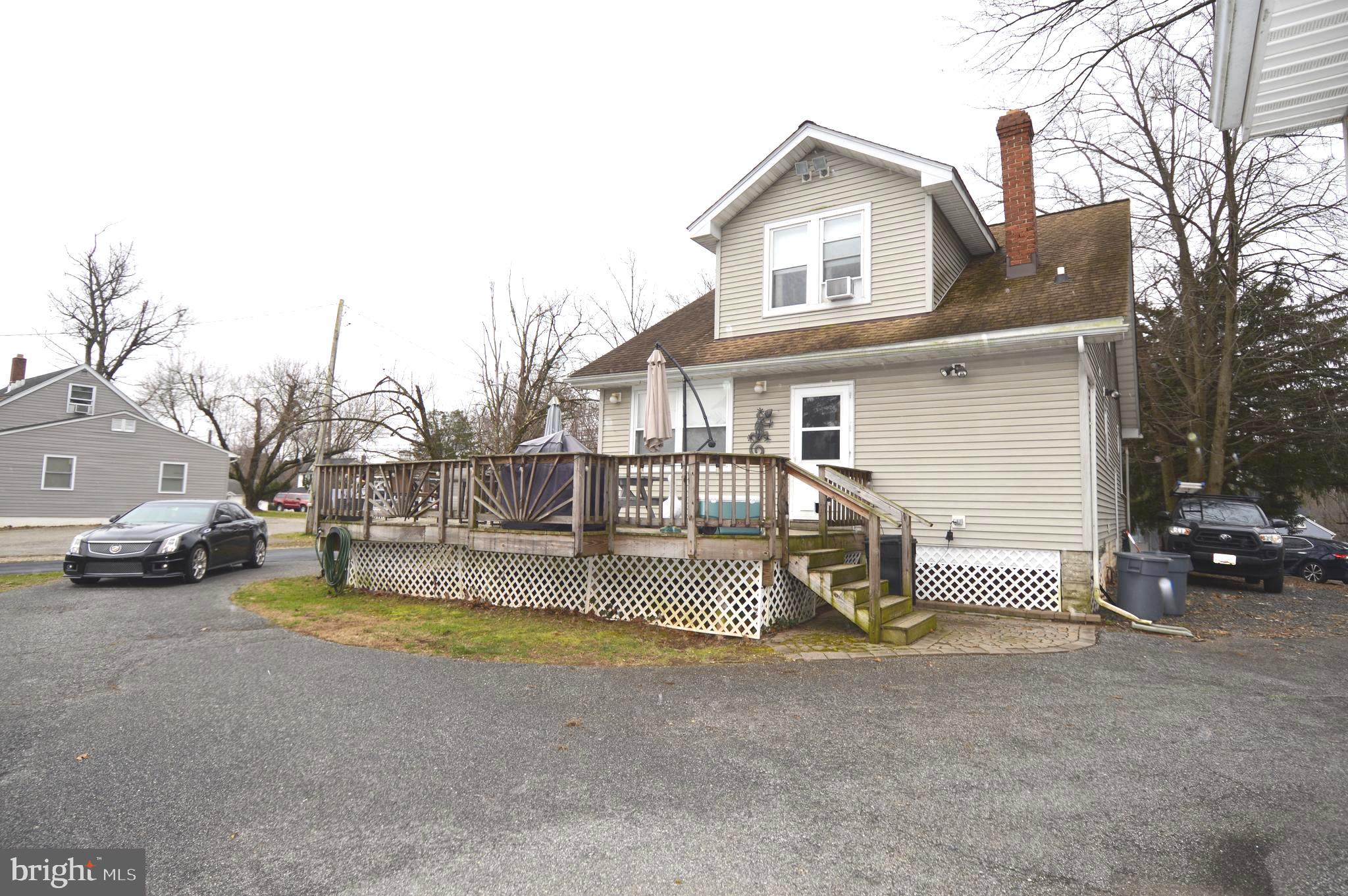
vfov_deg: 67.3
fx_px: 673
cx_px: 674
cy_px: 448
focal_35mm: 18
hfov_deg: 90.1
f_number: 5
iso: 100
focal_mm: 12
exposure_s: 1/100
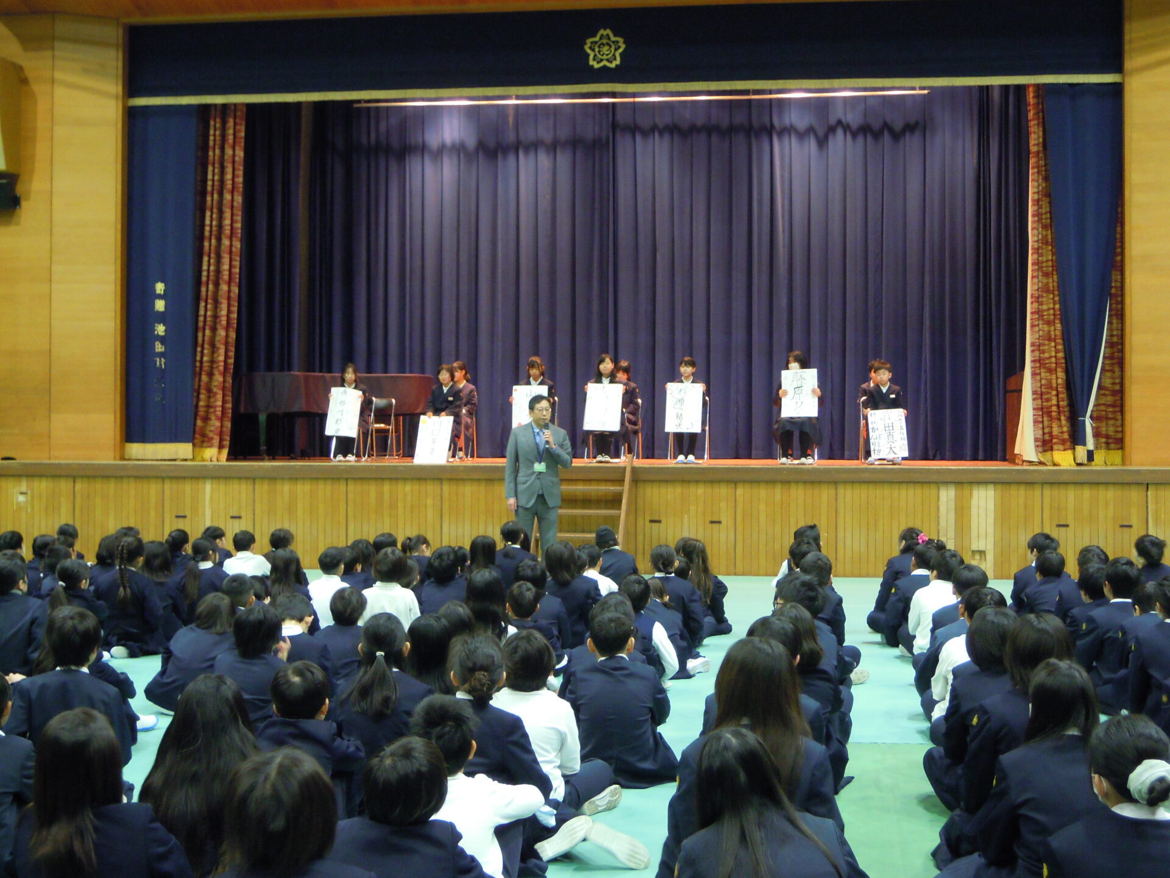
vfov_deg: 31.5
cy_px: 439
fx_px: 1555
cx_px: 585
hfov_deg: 41.2
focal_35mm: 46
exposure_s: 1/13
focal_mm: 8.3
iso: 400
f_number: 3.4
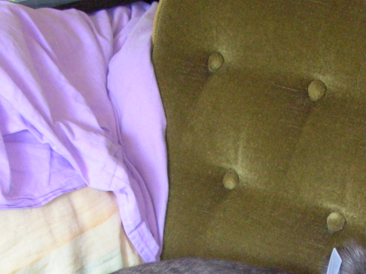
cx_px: 306
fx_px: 941
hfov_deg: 21.7
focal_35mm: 89
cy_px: 342
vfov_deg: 15.9
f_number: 2.8
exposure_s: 1/5.2
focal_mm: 5.8
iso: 200
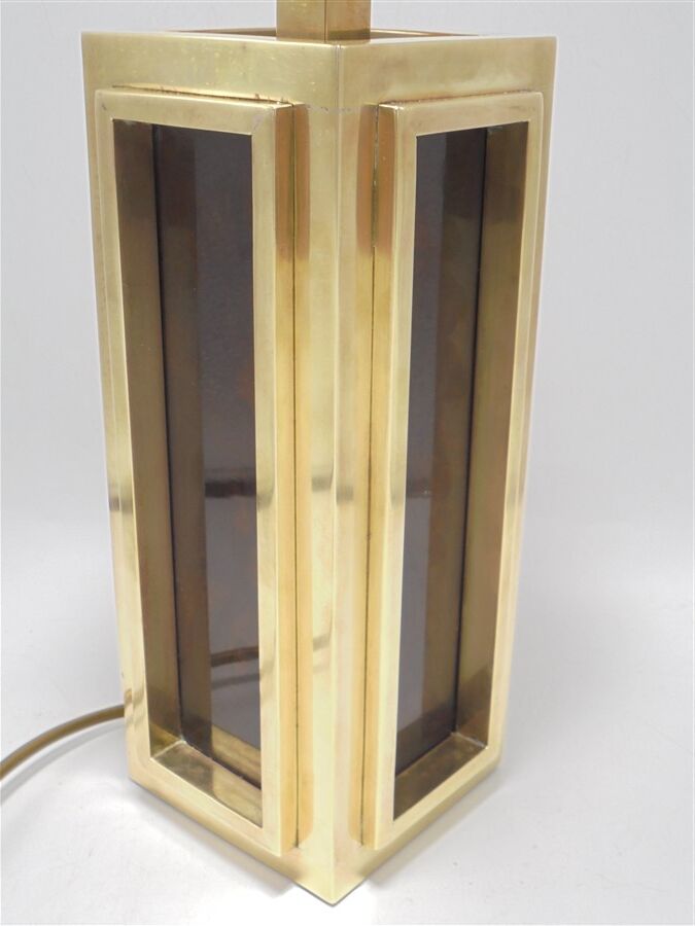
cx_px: 348
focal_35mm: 43
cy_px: 463
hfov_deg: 33.6
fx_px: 1151
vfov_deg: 43.9
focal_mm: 7.8
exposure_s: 1/30
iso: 320
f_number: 4.5
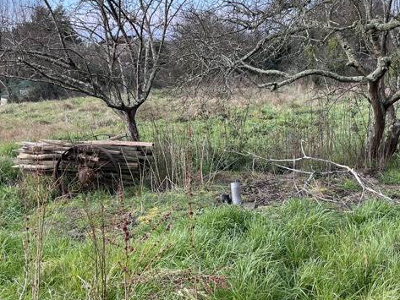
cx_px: 235
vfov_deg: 32.9
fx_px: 509
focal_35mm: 44
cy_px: 150
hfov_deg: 42.8
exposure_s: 1/696
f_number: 1.6
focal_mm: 5.1
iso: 50
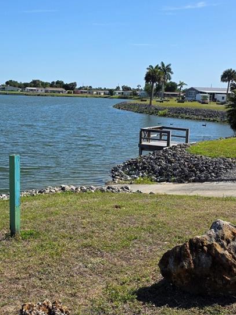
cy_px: 160
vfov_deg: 37.5
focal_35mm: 51
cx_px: 56
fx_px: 463
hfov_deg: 28.1
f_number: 1.7
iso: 80
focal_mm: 6.3
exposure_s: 1/6809
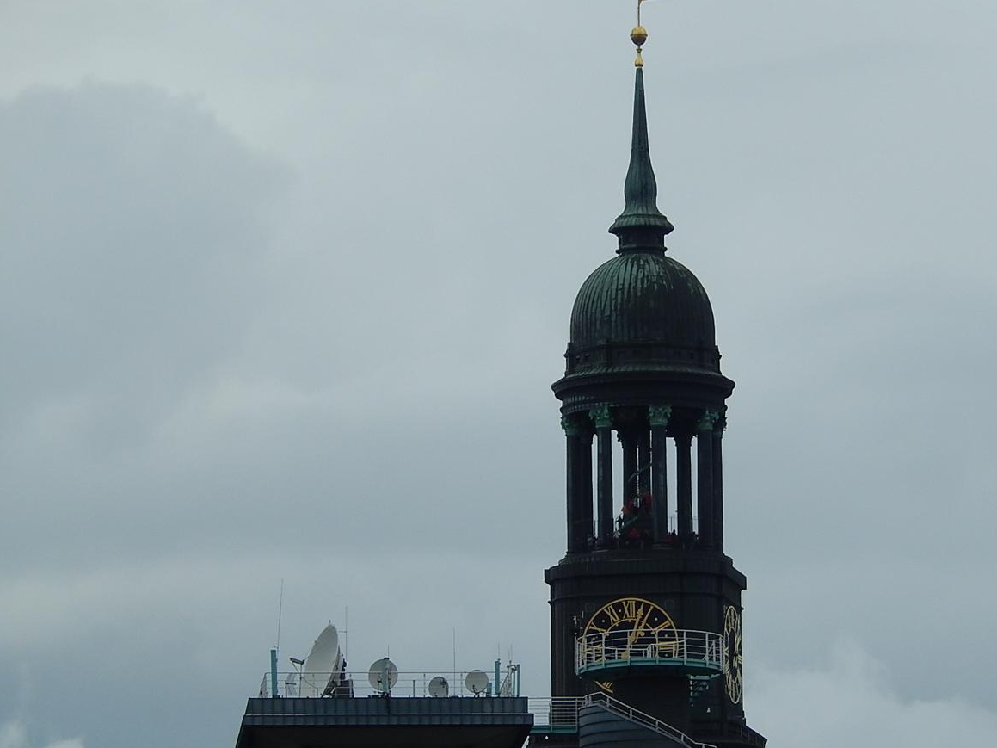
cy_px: 481
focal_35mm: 330
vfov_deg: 4.5
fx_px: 9504
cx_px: 631
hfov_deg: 6.0
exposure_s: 1/1000
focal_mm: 42.8
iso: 125
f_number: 5.8
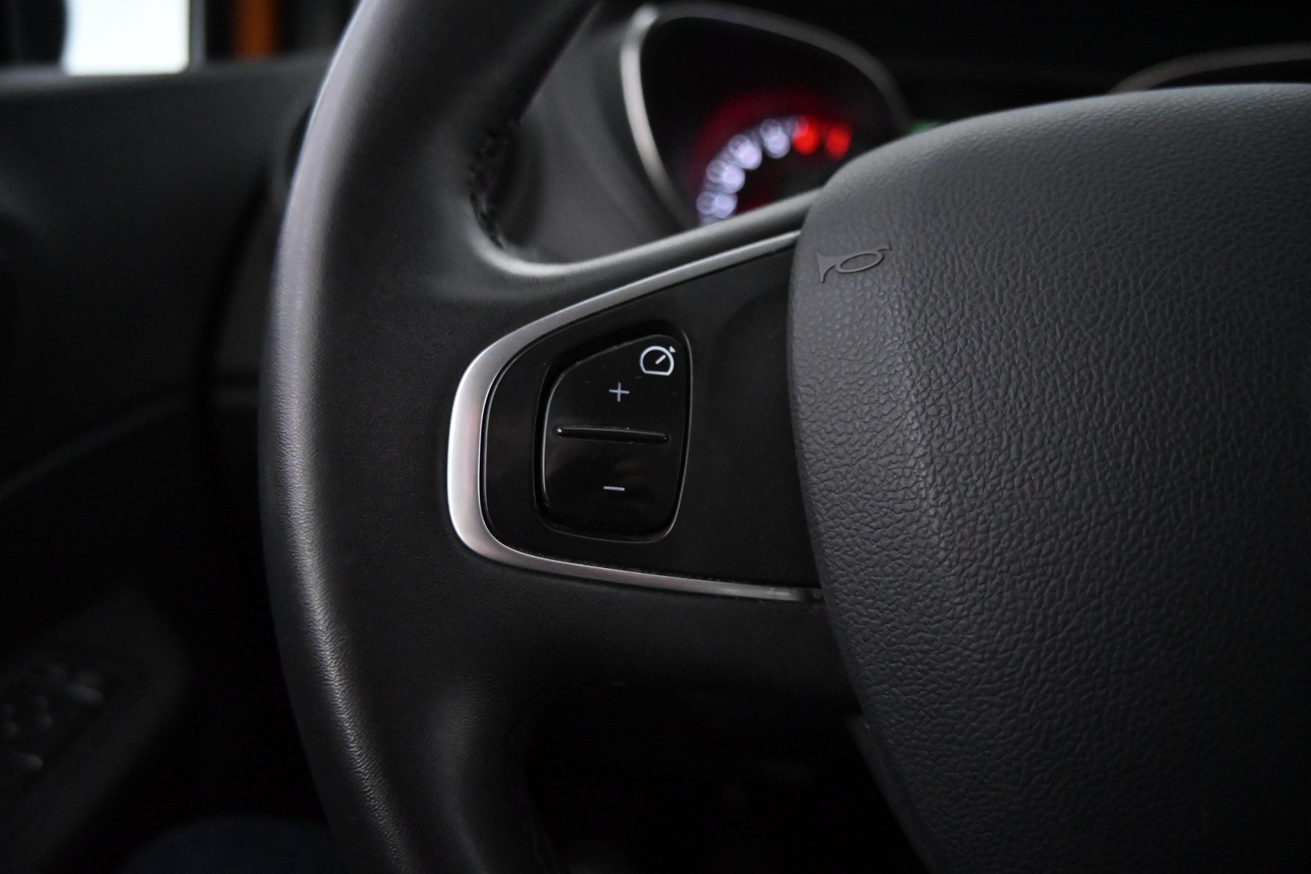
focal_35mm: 75
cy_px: 437
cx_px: 656
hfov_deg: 27.0
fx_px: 2731
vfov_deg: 18.2
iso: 8000
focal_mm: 50
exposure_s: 1/100
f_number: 7.1
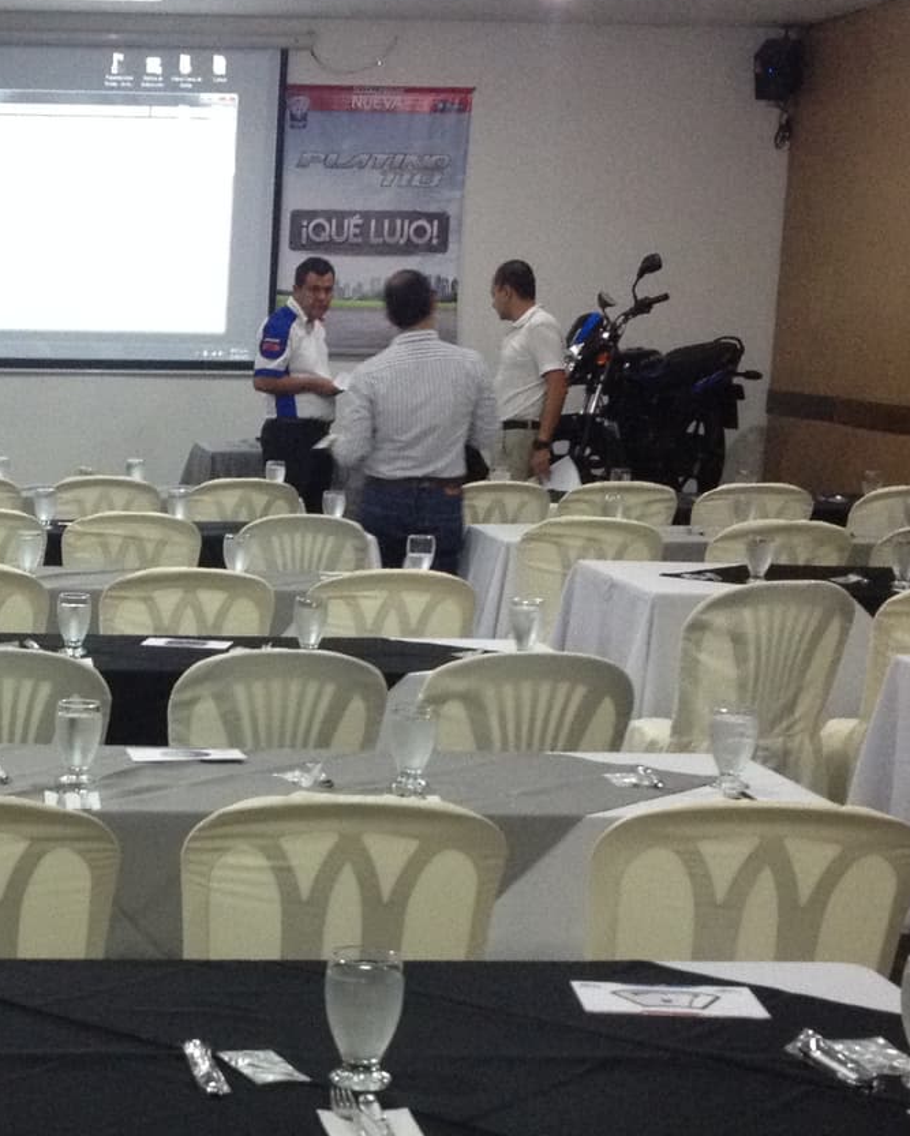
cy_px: 850
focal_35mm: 82
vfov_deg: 23.1
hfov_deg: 18.3
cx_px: 4
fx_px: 2759
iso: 200
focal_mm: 4.28
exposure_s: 1/20
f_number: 2.4
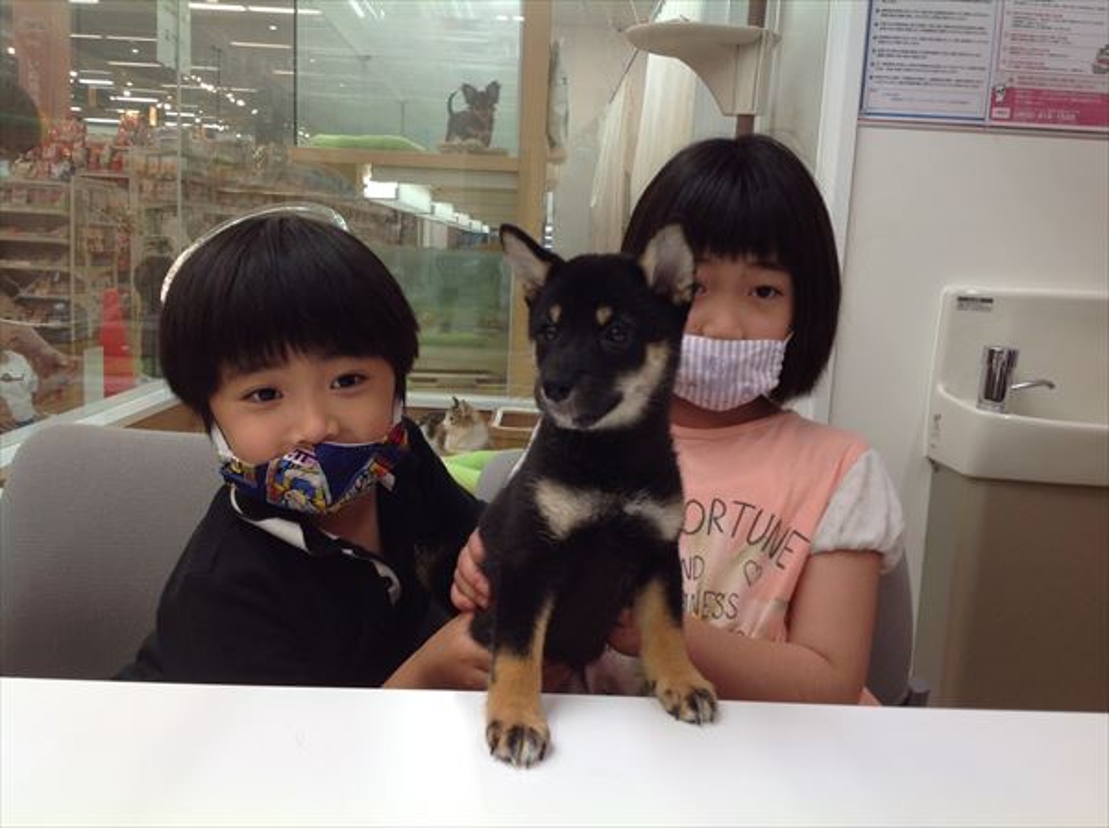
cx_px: 554
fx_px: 1120
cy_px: 414
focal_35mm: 35
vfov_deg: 40.6
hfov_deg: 52.7
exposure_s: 1/60
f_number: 2.4
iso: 64
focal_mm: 4.28
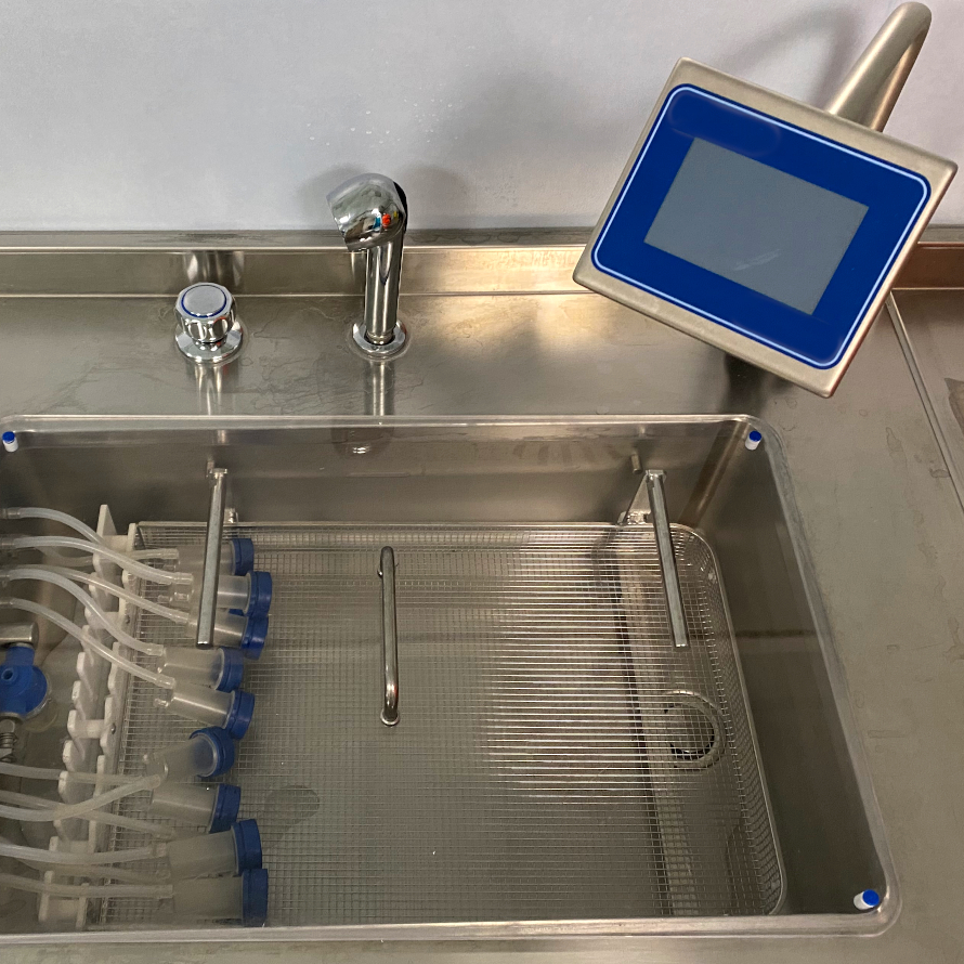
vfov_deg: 52.5
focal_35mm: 31
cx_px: 333
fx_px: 977
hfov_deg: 51.7
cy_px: 480
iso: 250
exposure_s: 1/50
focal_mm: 4.25
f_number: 1.8
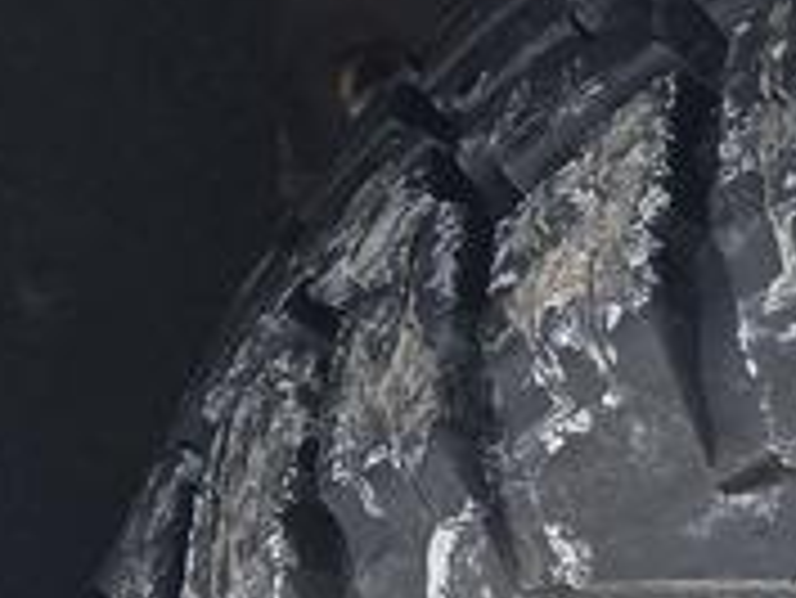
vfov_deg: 8.8
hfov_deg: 10.2
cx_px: 1983
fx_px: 3820
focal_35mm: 166
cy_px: 791
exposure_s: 1/467
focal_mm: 5.4
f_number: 1.8
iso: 25
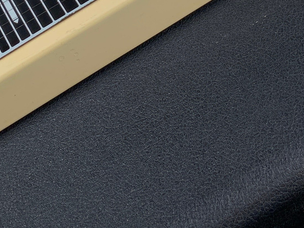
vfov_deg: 13.0
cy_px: -122
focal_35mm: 107
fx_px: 939
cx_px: 181
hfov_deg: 18.4
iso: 16
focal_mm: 3
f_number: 1.8
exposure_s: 1/104
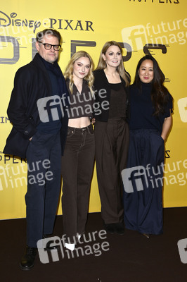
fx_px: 375
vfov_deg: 41.1
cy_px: 141
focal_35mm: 48
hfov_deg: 28.0
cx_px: 94
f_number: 5.6
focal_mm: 48
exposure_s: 1/250
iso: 800
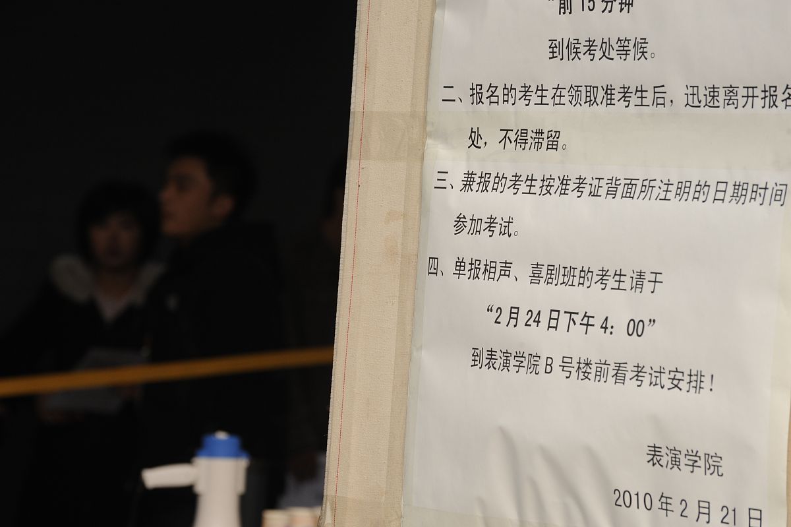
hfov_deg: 11.4
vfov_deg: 7.6
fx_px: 3953
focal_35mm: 180
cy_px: 264
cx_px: 396
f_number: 10
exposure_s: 1/800
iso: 800
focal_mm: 180
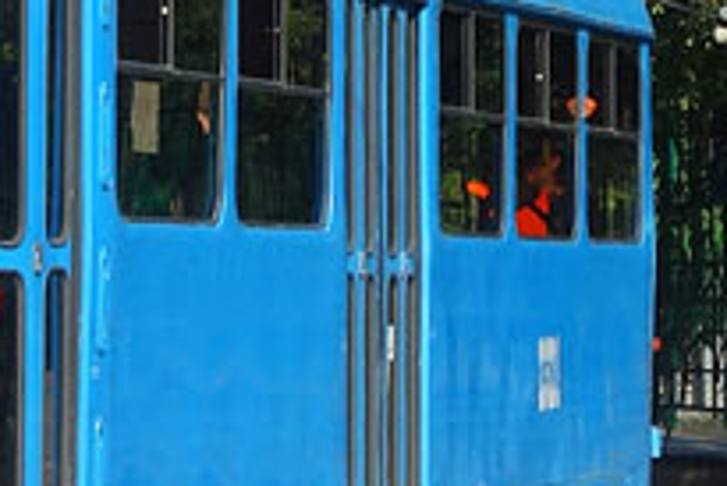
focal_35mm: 269
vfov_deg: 5.1
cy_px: -259
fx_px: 5436
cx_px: -238
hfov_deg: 7.6
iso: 125
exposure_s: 1/500
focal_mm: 16.99
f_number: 5
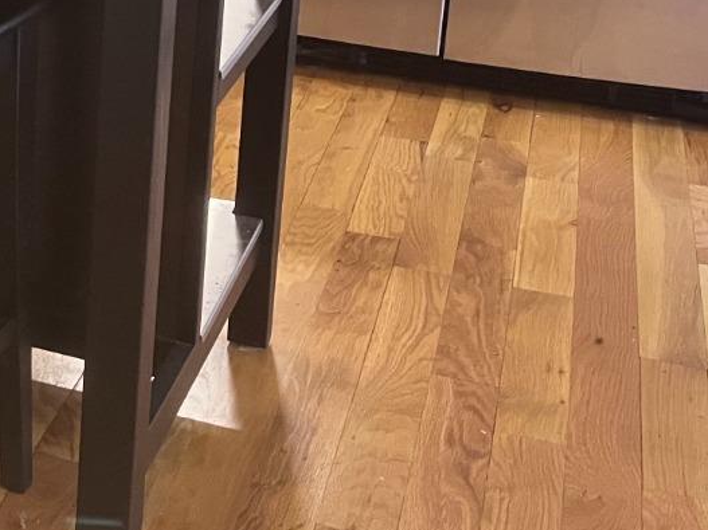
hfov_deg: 23.0
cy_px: -26
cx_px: -240
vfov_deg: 19.2
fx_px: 1513
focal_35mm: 74
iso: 320
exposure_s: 1/60
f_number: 1.6
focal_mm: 5.1
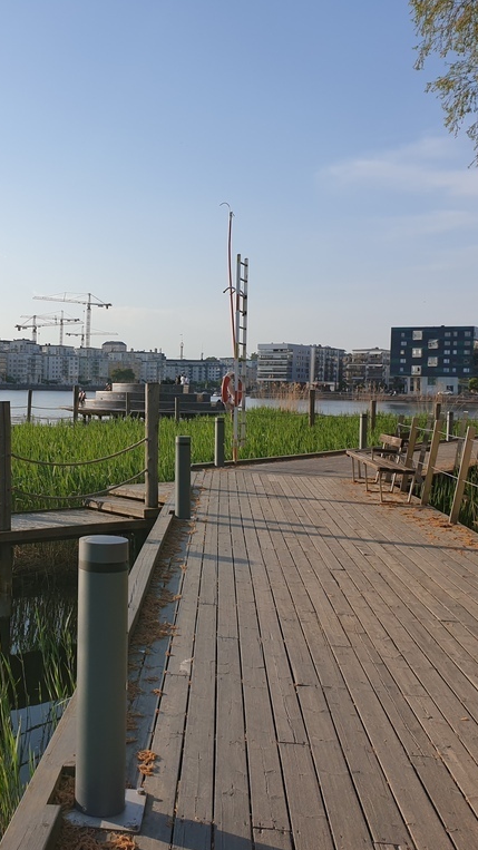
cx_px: 64
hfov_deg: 30.1
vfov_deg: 52.8
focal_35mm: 38
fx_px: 857
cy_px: 427
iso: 50
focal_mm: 4.3
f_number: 2.4
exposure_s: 1/1603
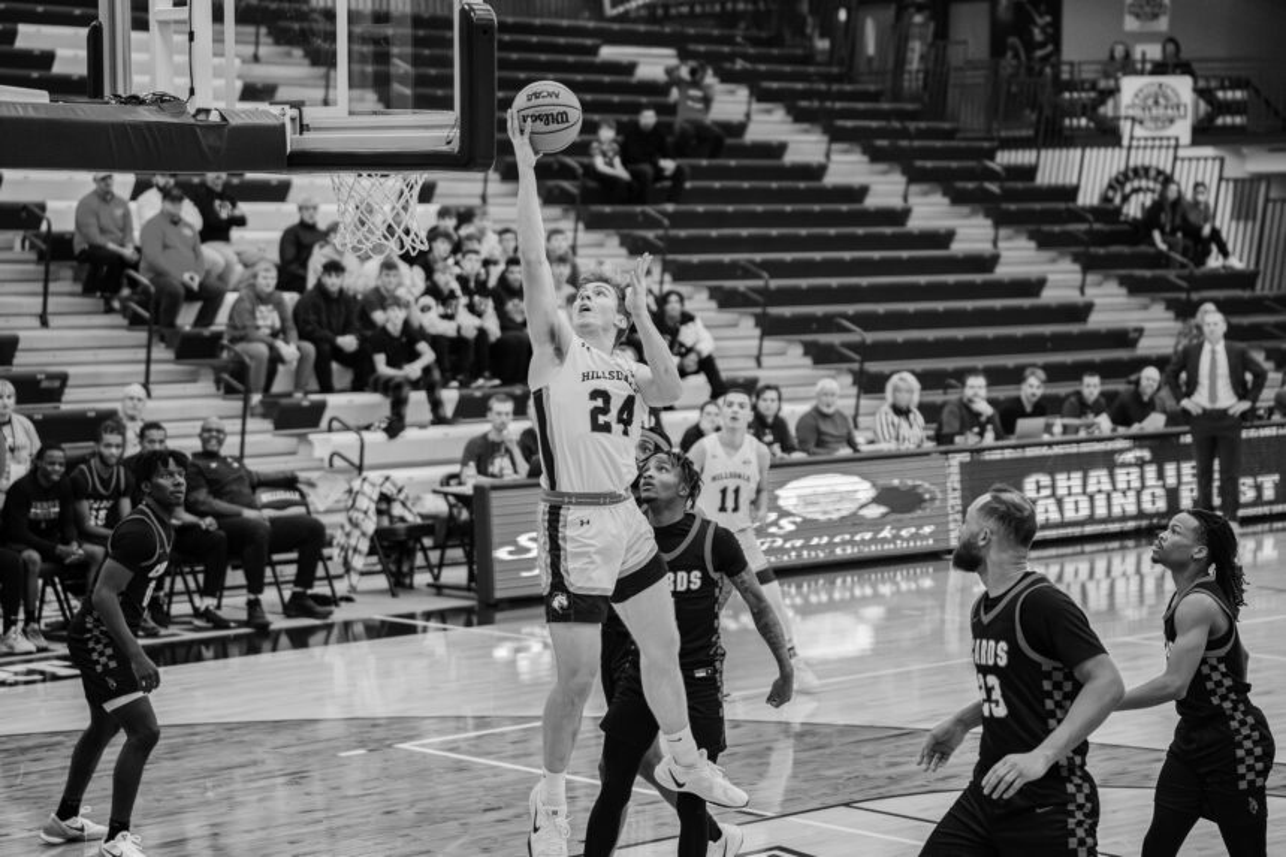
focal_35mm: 88
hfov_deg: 23.1
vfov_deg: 15.5
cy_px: 428
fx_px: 3146
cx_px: 643
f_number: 2.8
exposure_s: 1/2000
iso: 4000
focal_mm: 88.1
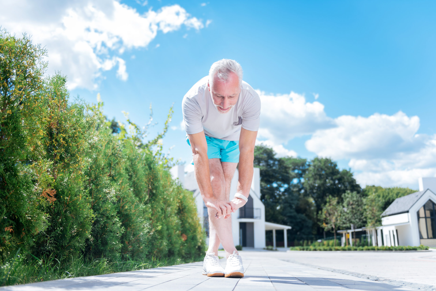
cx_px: 218
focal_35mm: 34
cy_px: 146
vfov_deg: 38.9
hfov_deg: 55.8
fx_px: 412
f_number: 2.8
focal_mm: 34
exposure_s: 1/160
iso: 64
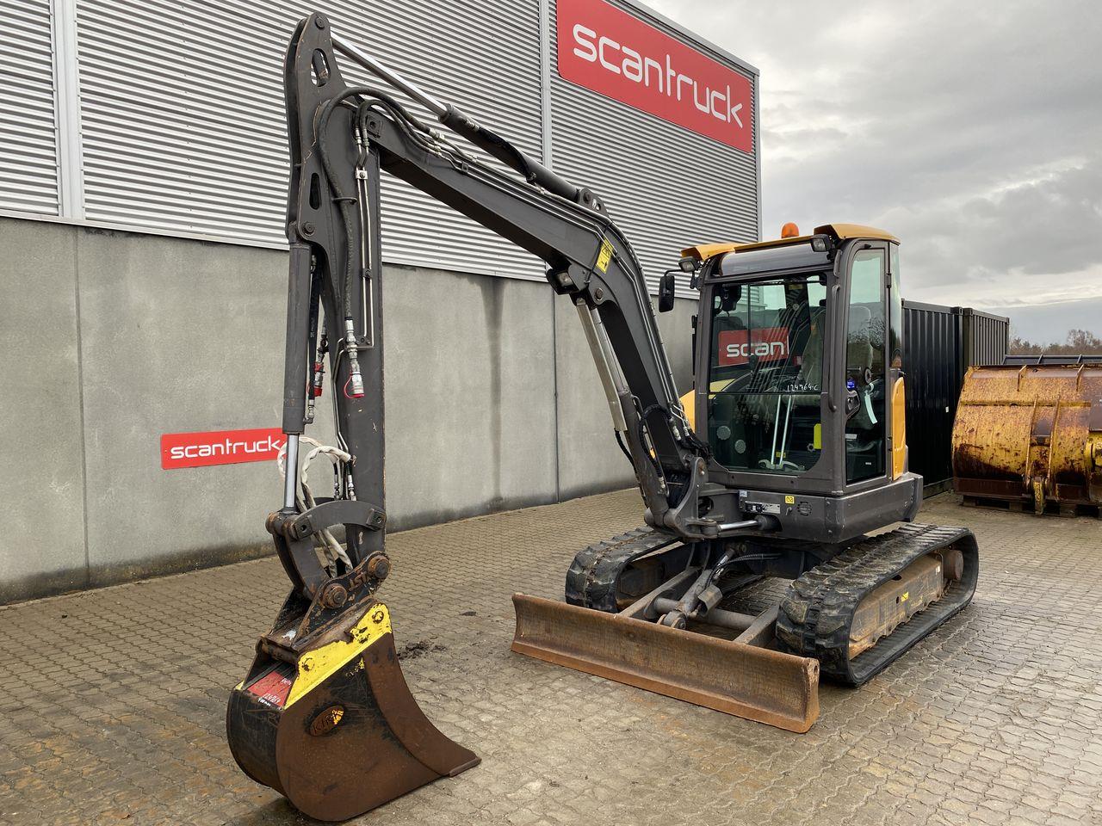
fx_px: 828
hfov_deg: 67.3
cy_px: 413
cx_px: 551
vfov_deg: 53.1
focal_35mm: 26
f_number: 1.8
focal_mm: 4.25
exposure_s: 1/132
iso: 32
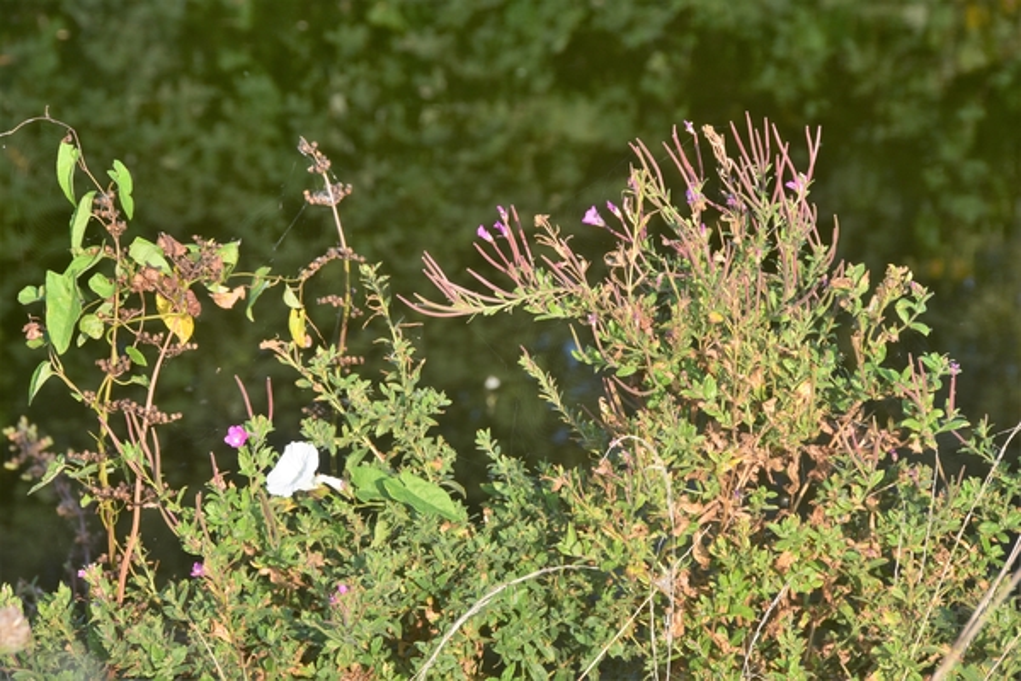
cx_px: 510
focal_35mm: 168
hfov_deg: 12.2
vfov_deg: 8.2
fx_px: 4764
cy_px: 340
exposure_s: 1/100
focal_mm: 112
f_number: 11
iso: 200
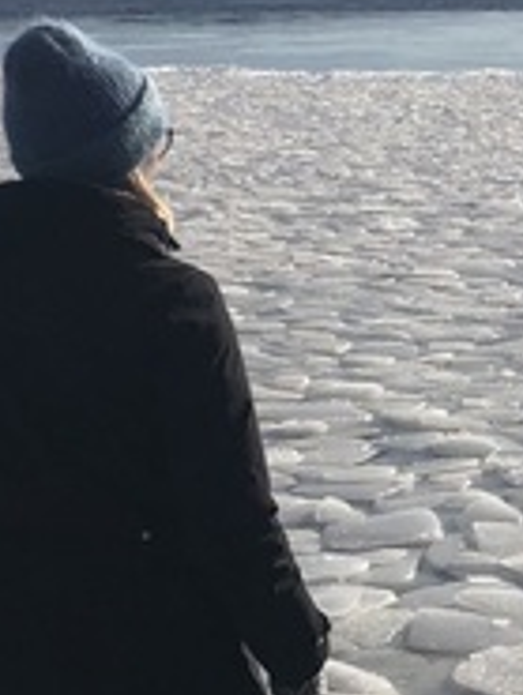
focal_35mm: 116
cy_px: 308
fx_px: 2334
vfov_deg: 17.0
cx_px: 564
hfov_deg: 12.6
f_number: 1.8
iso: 25
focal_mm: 4
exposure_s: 1/6024
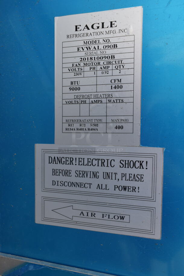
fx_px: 207
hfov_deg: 48.0
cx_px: 92
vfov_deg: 67.3
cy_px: 138
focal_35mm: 27
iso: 125
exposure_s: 1/60
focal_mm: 18
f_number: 8
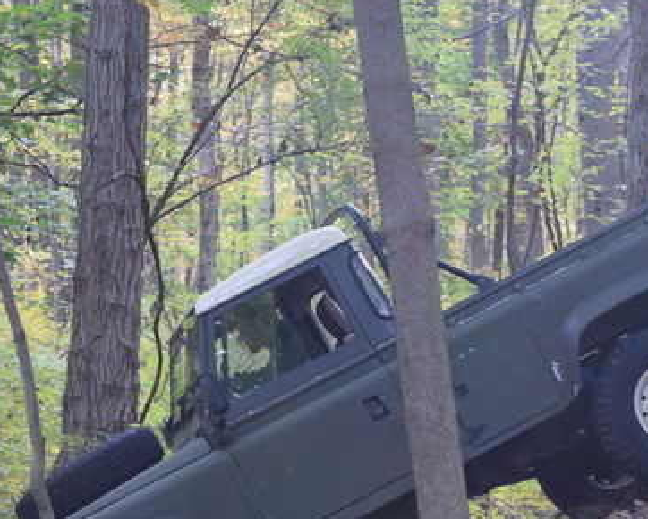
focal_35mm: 171
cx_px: 383
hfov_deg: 11.3
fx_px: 3282
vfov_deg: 9.0
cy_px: 444
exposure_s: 1/320
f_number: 5.6
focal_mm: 55
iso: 3200
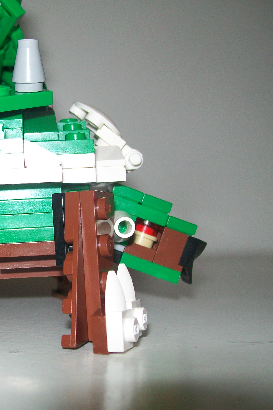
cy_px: 209
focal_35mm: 52
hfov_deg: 25.1
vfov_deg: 38.2
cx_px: 18
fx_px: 591
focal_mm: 6
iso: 64
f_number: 2.7
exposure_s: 1/60
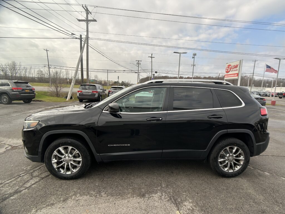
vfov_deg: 53.1
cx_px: 142
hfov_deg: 67.3
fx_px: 214
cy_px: 107
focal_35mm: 26
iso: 50
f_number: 1.5
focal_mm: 5.7
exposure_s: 1/2008
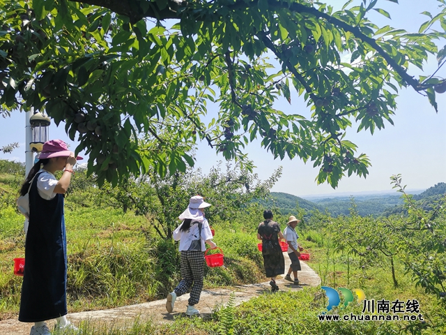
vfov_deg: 53.1
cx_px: 223
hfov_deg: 67.3
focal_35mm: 26
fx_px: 335
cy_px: 168
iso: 50
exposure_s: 1/1048
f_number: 1.8
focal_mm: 4.75
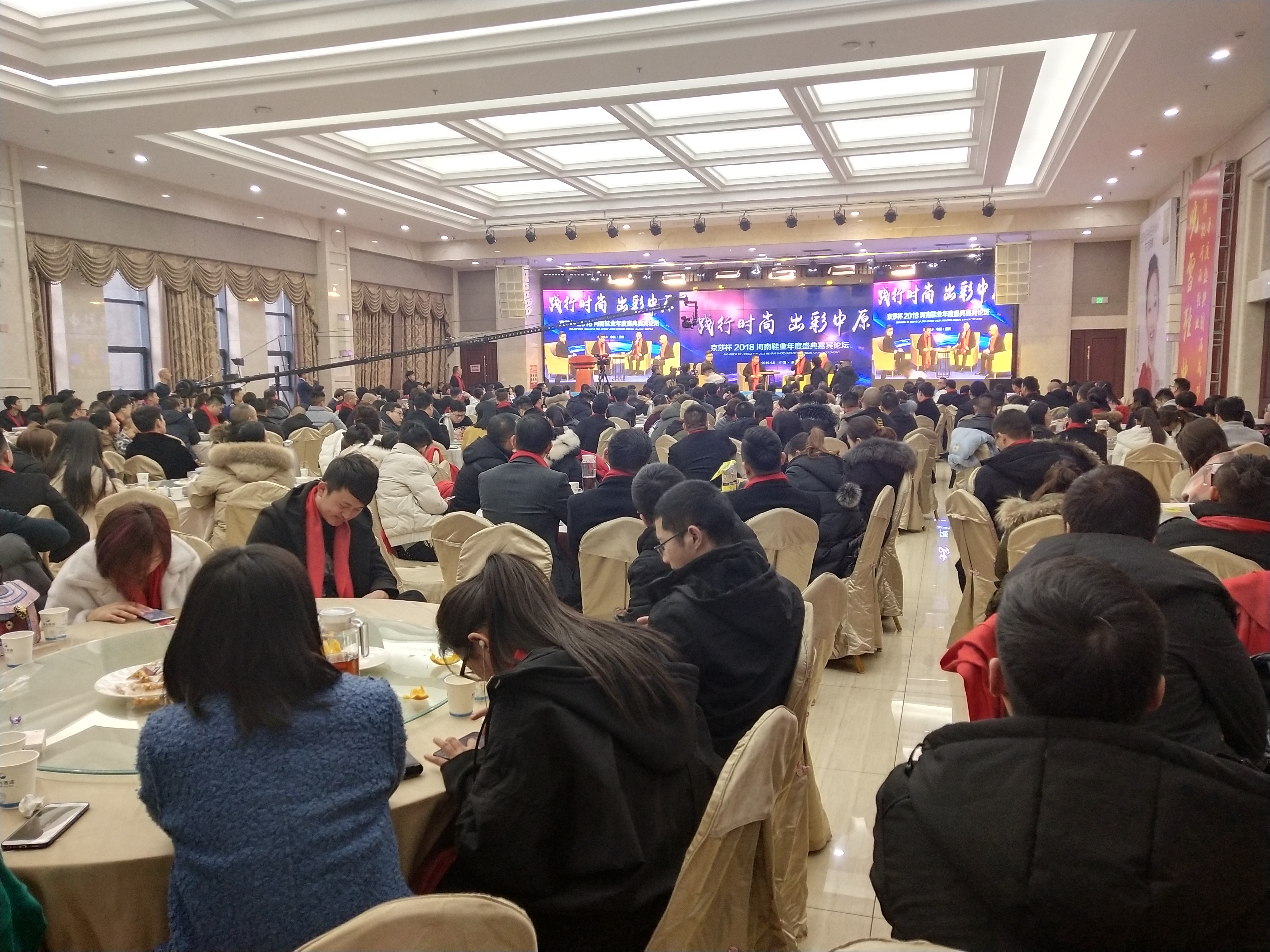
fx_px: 1101
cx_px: 635
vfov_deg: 46.8
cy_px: 476
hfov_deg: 60.0
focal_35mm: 30
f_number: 1.8
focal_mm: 3.95
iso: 353
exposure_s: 1/100
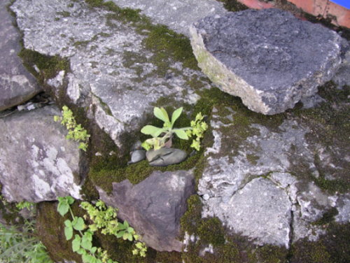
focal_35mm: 38
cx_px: 175
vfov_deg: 37.8
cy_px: 132
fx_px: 385
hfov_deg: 48.9
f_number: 2.8
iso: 100
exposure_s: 1/43.2
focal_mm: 5.8
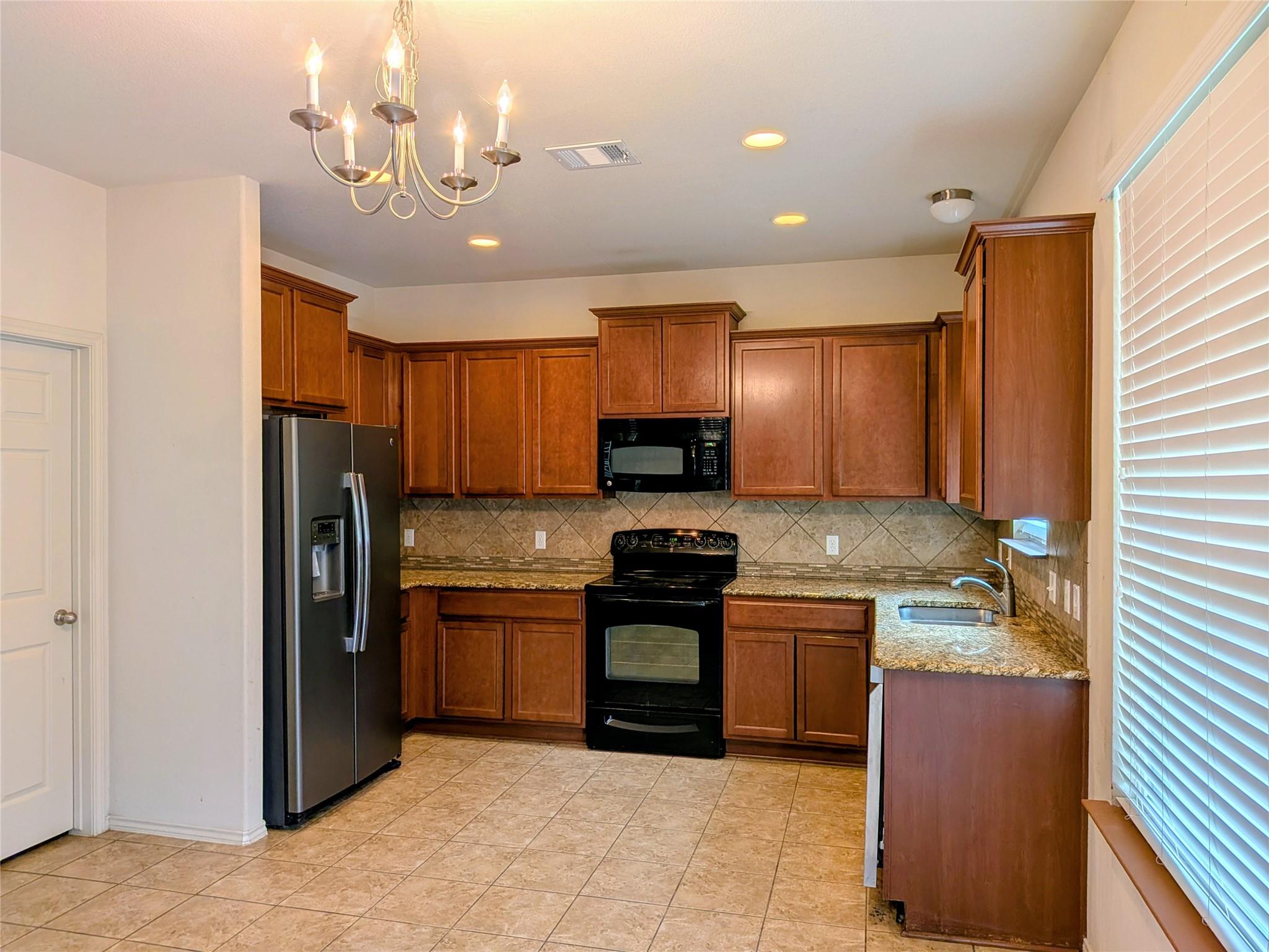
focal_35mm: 24
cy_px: 476
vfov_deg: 56.8
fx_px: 880
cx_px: 634
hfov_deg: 71.6
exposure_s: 1/120
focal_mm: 4.53
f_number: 1.7
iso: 28
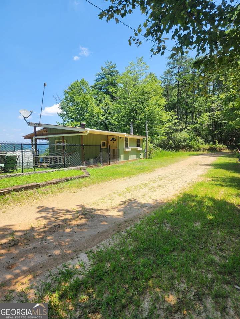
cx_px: 120
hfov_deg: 58.9
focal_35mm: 23
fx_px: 213
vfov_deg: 73.9
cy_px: 160
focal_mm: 6.4
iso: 12
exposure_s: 1/583
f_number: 1.8
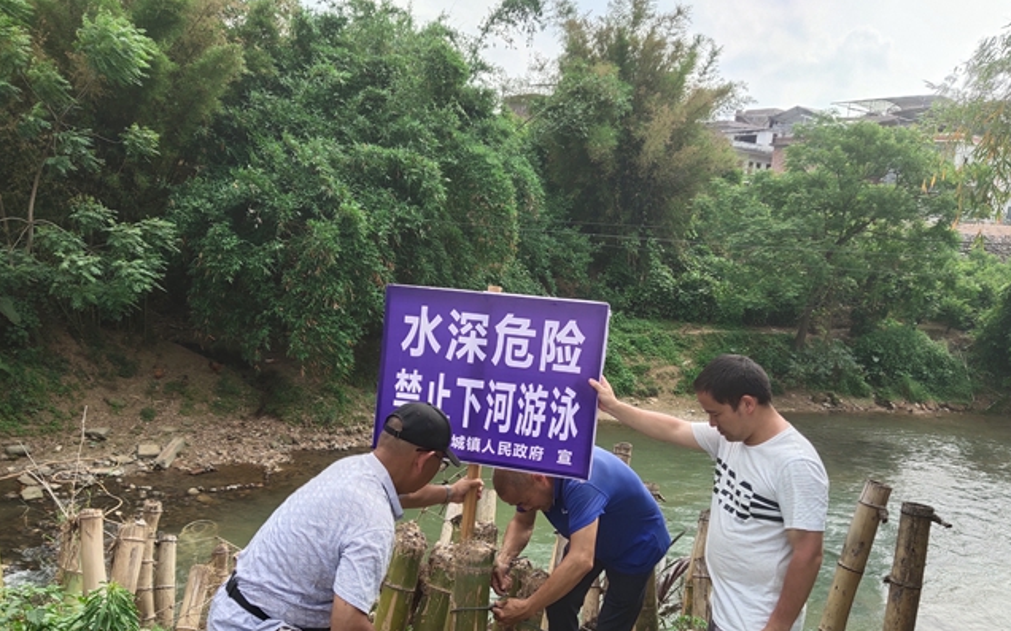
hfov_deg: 47.2
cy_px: 398
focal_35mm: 42
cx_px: 507
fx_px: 1157
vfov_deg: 30.4
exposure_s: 1/7397
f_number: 1.79
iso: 50
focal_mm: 4.74
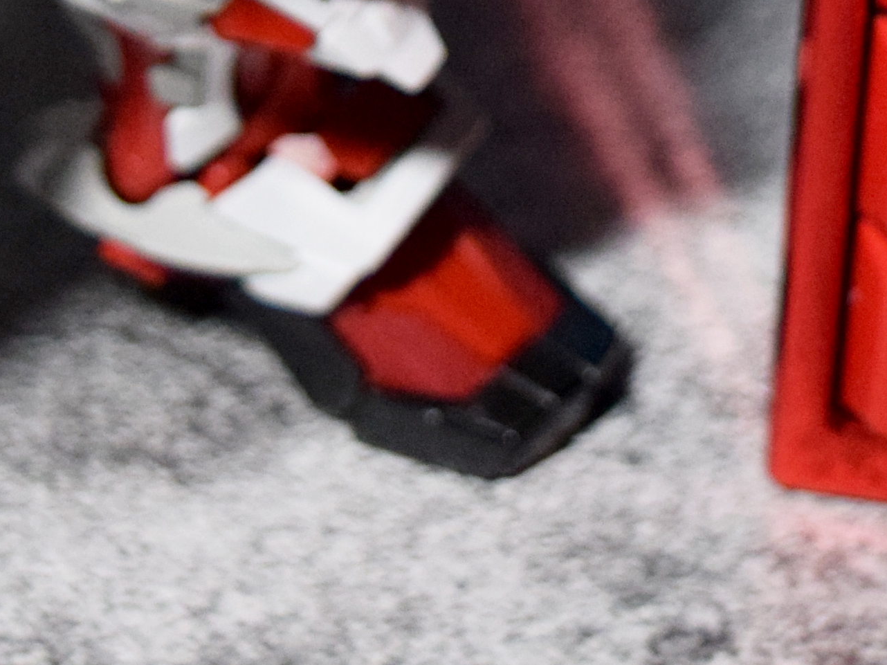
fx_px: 4842
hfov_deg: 10.5
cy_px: -471
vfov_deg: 7.6
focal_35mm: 189
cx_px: 467
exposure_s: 1/50
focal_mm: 28
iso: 2000
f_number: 4.2
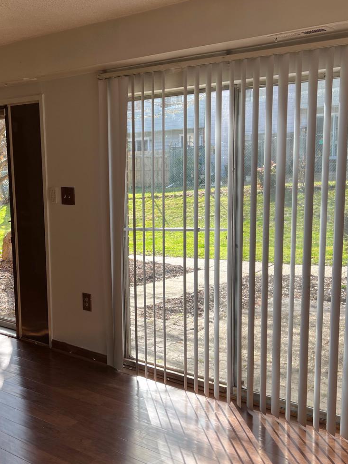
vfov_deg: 45.8
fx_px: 549
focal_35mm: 41
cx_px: 75
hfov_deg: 34.2
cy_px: 232
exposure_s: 1/448
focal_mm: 5.7
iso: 50
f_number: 1.5
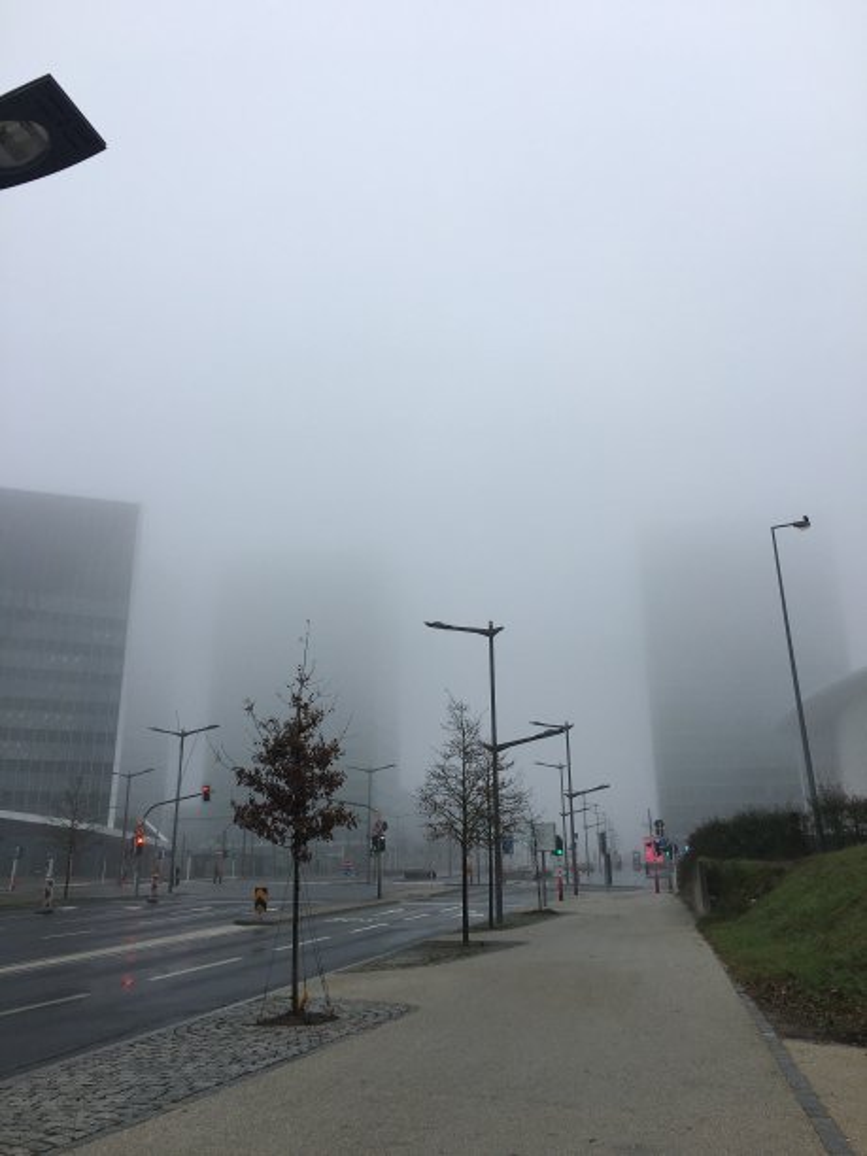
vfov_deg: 61.7
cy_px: 578
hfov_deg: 48.2
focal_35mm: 29
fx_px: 968
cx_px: 434
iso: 25
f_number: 2.2
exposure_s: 1/340
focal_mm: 4.15
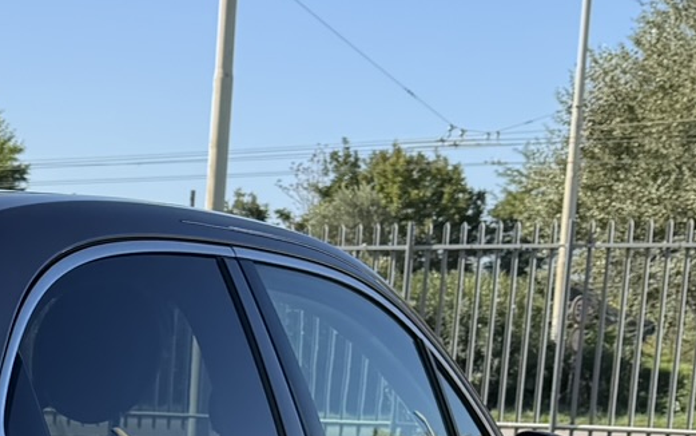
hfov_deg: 19.3
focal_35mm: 100
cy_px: 721
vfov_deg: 12.3
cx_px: -183
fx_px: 1897
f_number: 1.78
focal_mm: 6.76
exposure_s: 1/3021
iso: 80
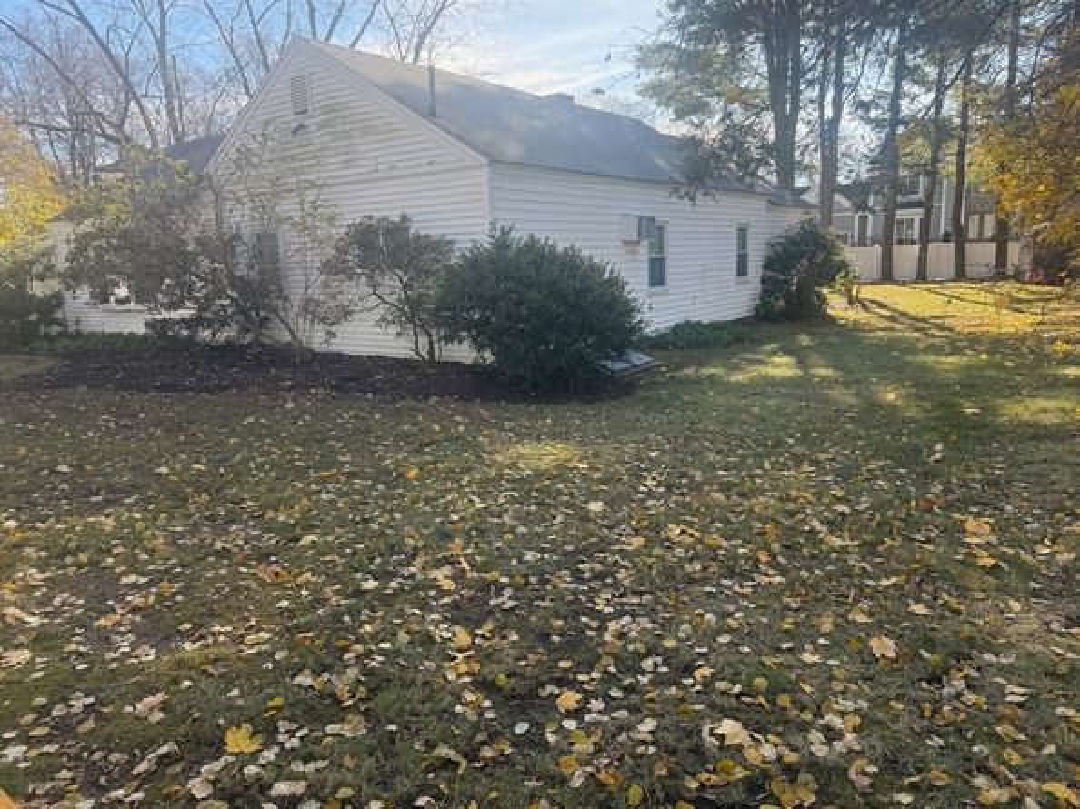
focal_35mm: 24
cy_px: 404
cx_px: 540
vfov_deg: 56.8
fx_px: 748
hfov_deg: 71.6
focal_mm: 6.76
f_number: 1.78
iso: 100
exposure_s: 1/788
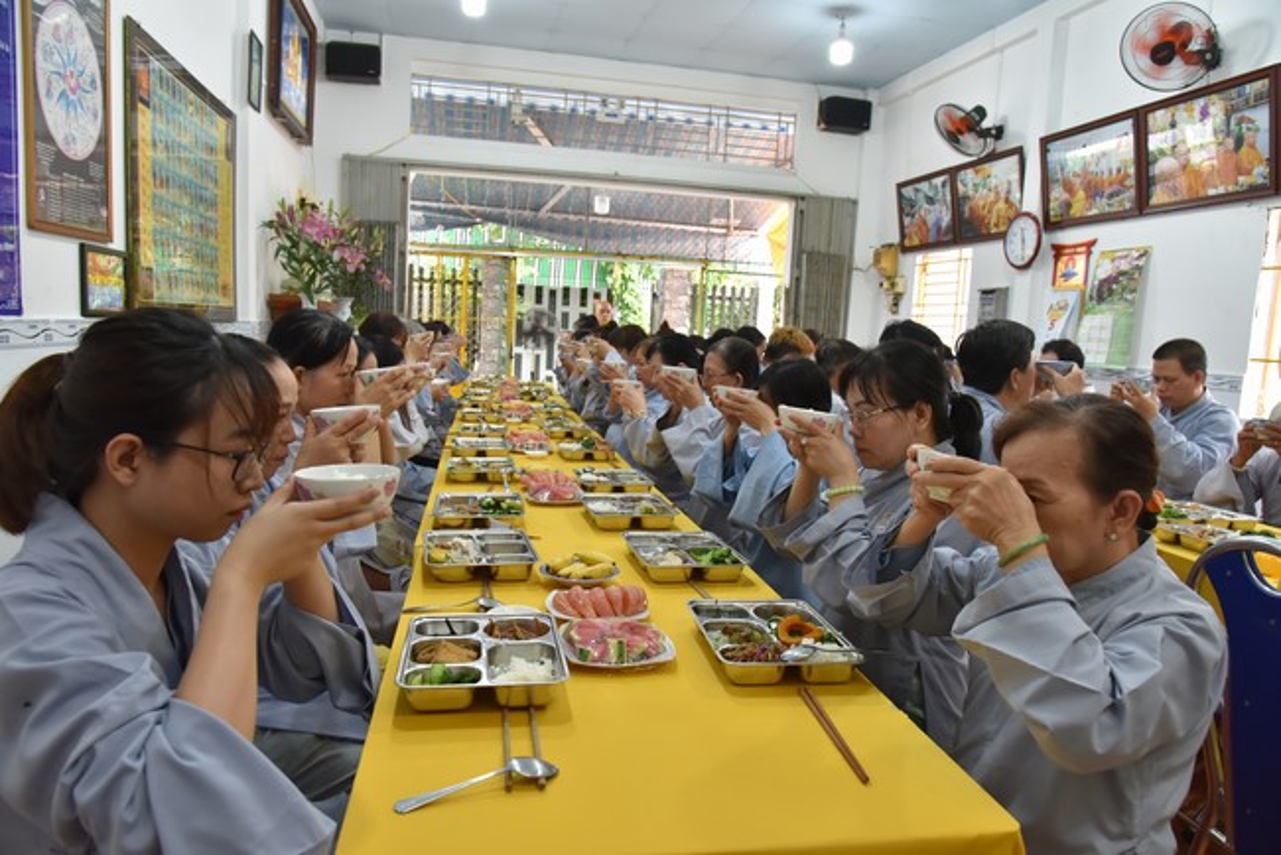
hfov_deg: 73.7
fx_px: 854
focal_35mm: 24
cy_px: 428
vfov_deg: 53.2
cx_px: 640
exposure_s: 1/125
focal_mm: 24
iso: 1600
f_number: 5.6
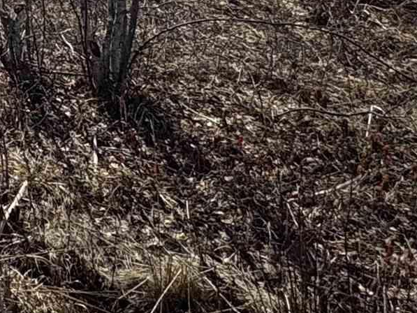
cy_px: -261
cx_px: -305
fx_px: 868
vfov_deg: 16.7
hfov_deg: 20.4
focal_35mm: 72
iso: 50
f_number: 2.2
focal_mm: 2.22
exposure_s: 1/2494
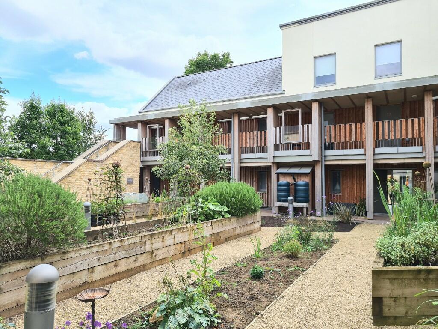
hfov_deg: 67.3
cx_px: 219
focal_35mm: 26
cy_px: 164
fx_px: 329
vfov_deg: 53.1
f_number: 1.8
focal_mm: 5.4
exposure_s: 1/1028
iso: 50
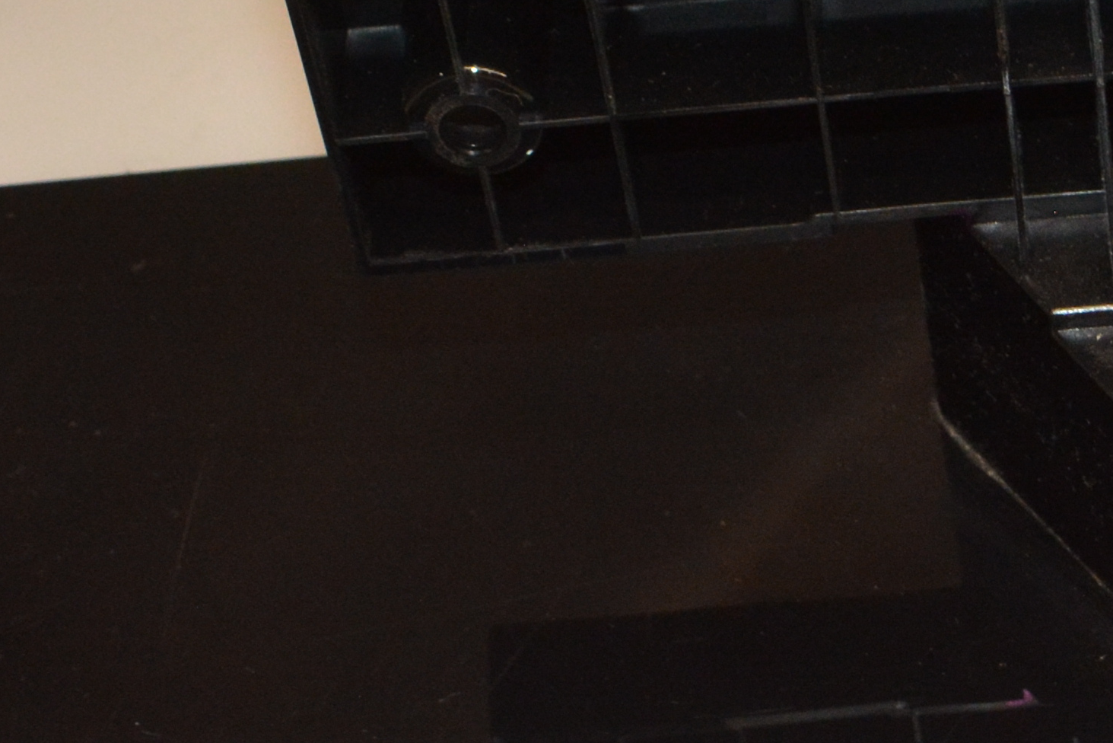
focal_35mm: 123
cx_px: 1403
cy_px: 802
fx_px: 3803
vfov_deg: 11.0
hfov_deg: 15.9
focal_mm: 20
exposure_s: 1/200
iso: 1000
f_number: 7.1
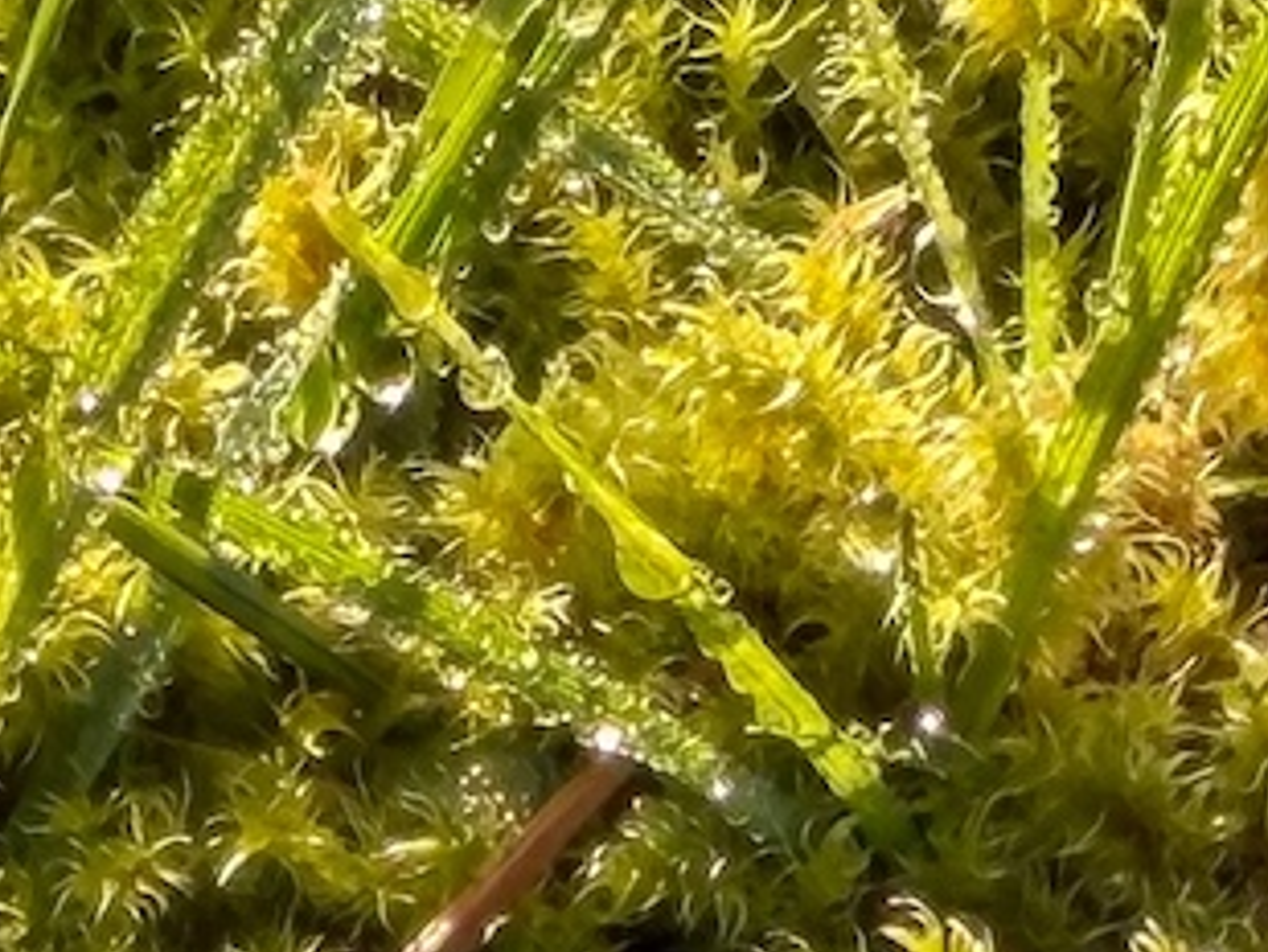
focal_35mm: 188
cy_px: 3648
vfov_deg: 6.5
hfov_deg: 10.5
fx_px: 6889
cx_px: 343
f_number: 2.2
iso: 40
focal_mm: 2.22
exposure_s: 1/189
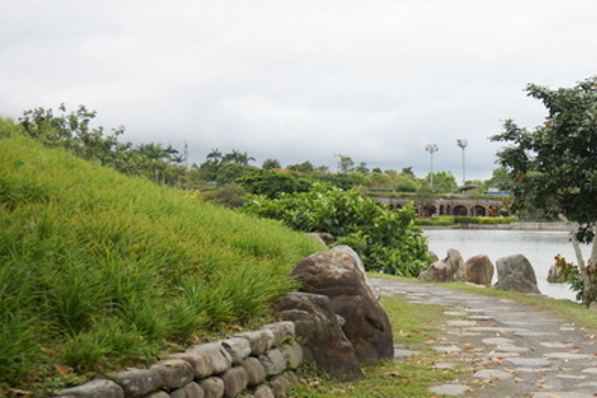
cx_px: 481
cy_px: 282
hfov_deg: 29.0
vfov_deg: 19.9
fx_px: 1127
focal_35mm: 68
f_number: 4.5
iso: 400
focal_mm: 28
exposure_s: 1/160
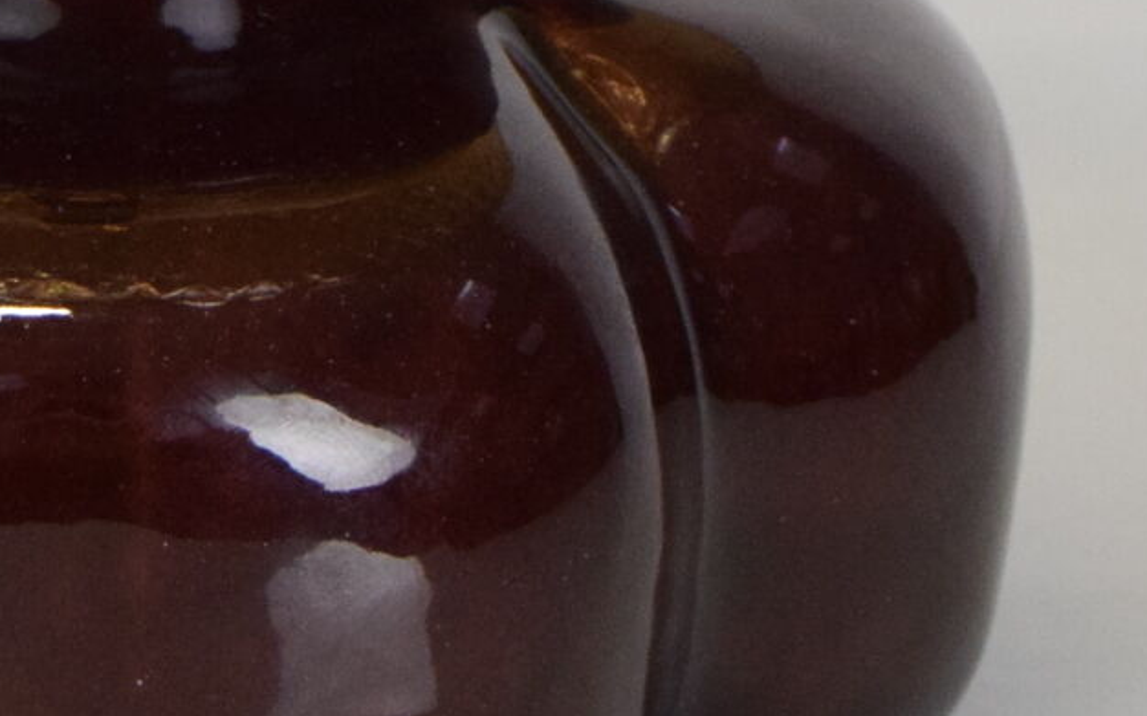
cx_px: 132
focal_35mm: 234
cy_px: -670
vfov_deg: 5.5
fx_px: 7313
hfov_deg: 8.9
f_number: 8
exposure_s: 1/250
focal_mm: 32
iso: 1600
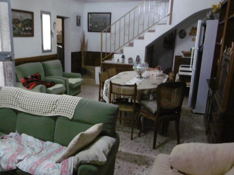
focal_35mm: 33
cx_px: 100
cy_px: 95
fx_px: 223
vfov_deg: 42.9
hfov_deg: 55.2
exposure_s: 1/10
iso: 400
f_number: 3.1
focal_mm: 4.3
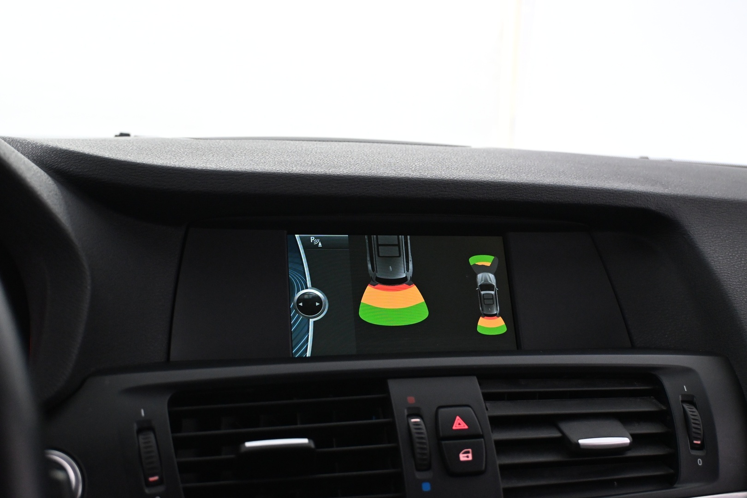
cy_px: 249
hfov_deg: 47.2
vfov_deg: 32.4
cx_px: 374
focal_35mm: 41
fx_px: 856
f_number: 4.5
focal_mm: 27.5
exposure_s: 1/40
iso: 2500
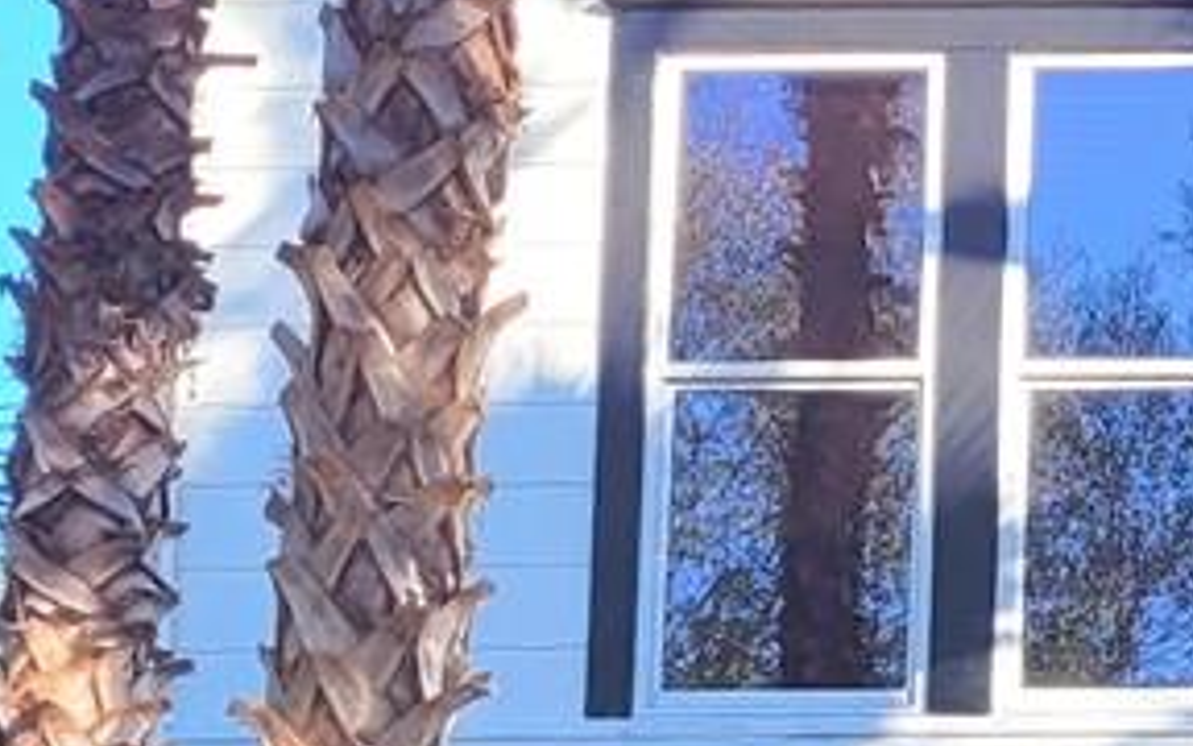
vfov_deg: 8.5
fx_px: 4975
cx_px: 1814
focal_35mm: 153
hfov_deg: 12.9
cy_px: 837
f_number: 1.8
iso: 40
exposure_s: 1/838
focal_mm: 5.4
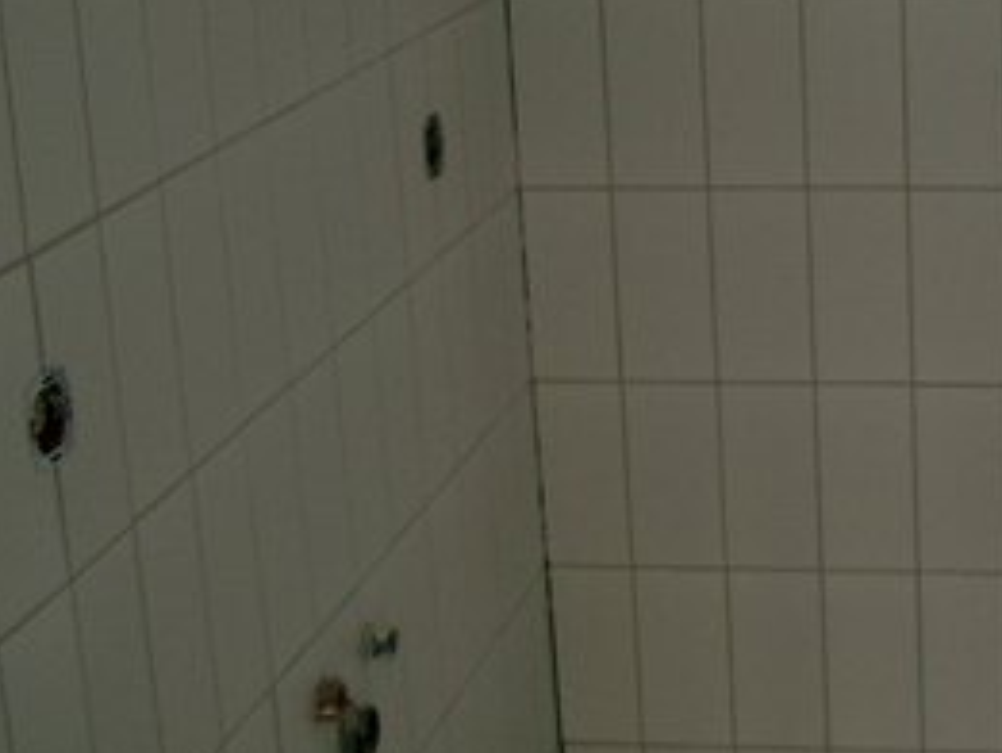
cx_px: 1002
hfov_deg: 22.1
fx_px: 2462
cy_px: 288
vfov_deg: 17.4
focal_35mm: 85
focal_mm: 7.6
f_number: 2.6
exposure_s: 1/100
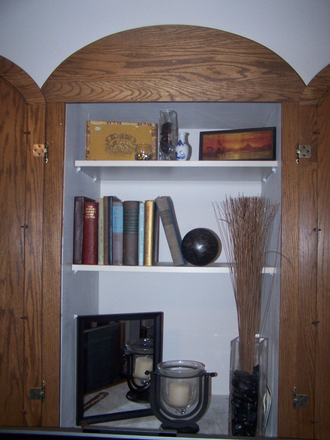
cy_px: 220
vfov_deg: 49.0
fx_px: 483
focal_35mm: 38
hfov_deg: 37.7
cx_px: 165
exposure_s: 1/60
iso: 140
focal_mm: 6.3
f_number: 2.8
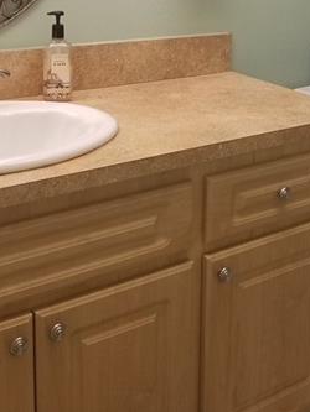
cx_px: 277
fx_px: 716
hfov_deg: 23.8
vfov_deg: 30.9
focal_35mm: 60
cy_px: 49
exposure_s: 1/60
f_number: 1.7
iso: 80
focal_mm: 4.25
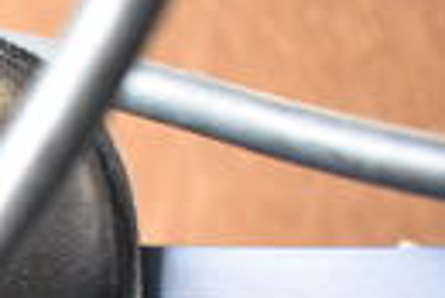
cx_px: -572
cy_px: 599
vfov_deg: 10.0
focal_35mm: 127
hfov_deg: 12.9
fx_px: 1572
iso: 2500
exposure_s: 1/60
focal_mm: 18
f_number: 4
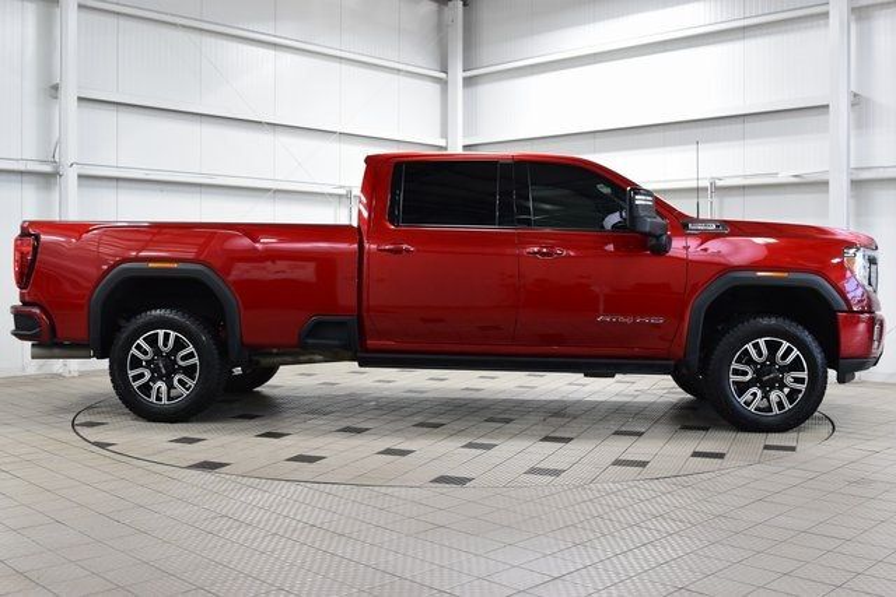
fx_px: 896
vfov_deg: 36.9
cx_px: 448
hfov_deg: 53.1
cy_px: 298
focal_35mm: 36
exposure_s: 1/60
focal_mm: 24
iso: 1600
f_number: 5
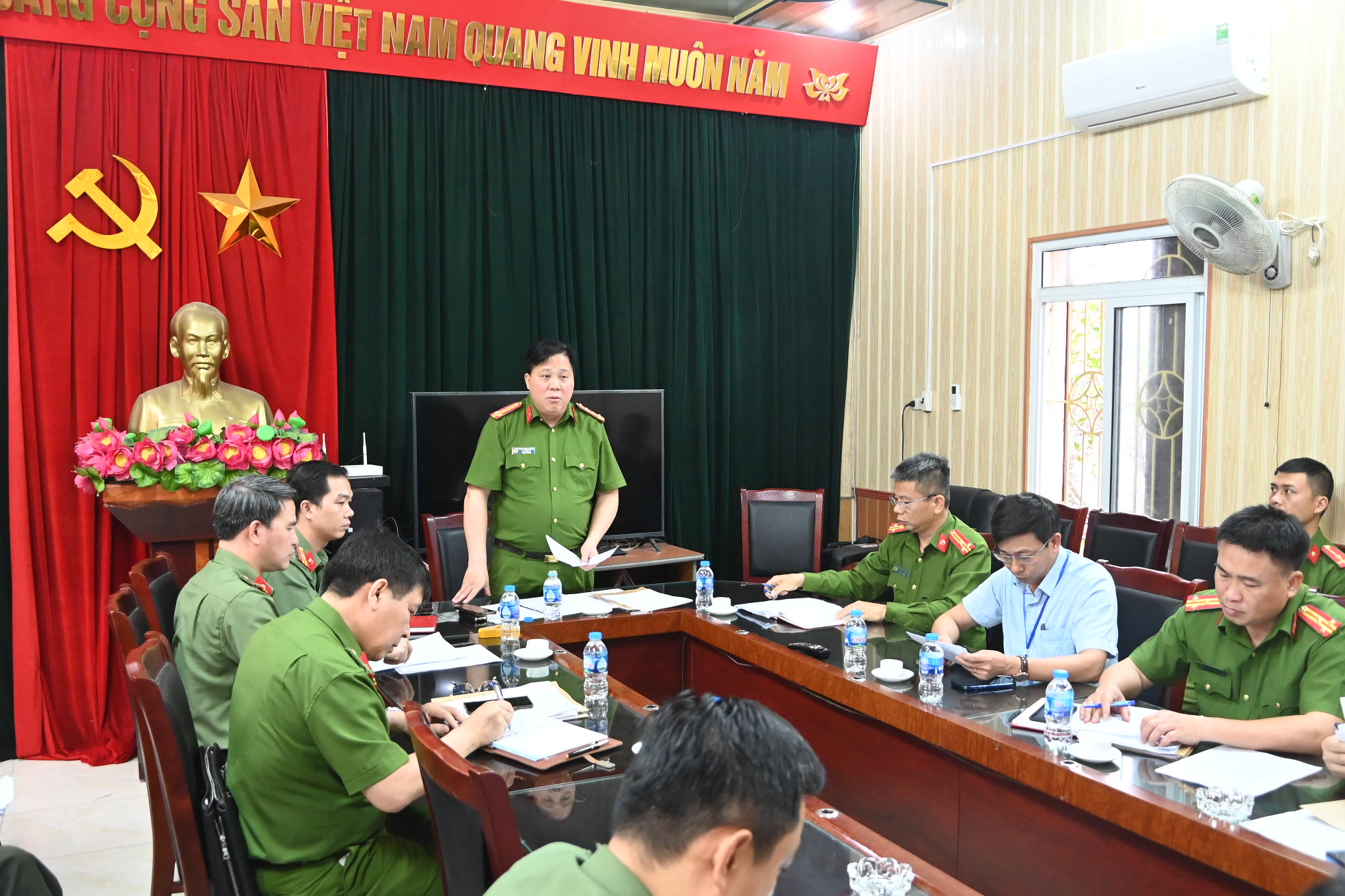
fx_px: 1158
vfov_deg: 42.3
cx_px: 672
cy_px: 448
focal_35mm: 31
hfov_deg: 60.3
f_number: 3.8
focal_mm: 21
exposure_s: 1/125
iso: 2800
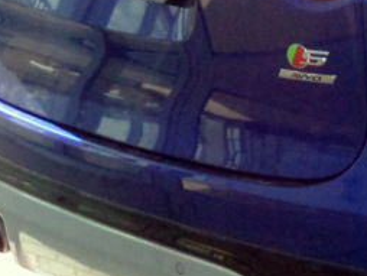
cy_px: -82
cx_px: 699
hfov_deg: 11.9
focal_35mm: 151
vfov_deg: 9.7
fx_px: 1602
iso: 200
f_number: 3.4
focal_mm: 5.3
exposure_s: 1/750
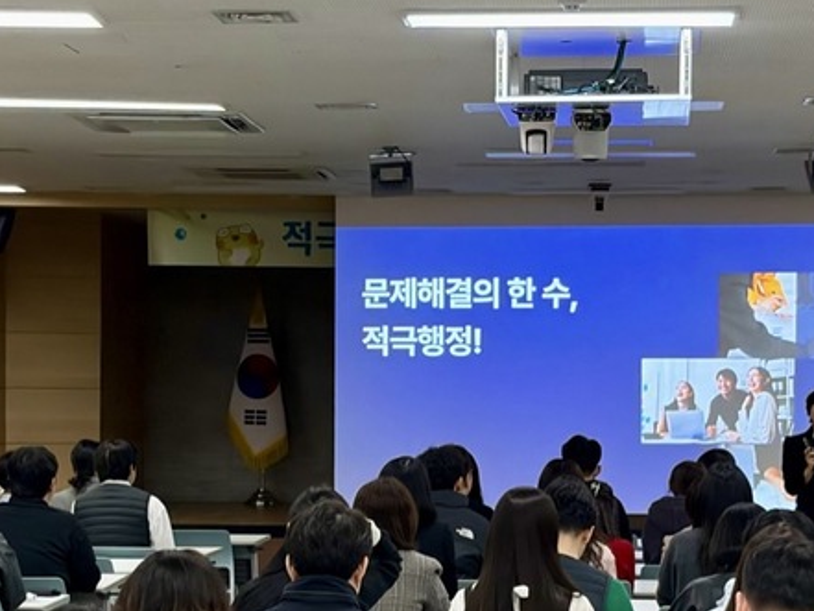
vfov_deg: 13.9
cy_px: 459
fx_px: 2493
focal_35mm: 106
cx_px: 398
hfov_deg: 18.5
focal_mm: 5.96
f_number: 1.6
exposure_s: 1/120
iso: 125
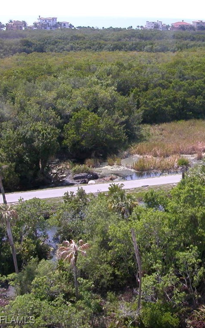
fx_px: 474
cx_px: 204
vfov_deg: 38.2
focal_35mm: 53
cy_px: 164
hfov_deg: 23.4
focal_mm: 5.6
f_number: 4.5
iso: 100
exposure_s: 1/156
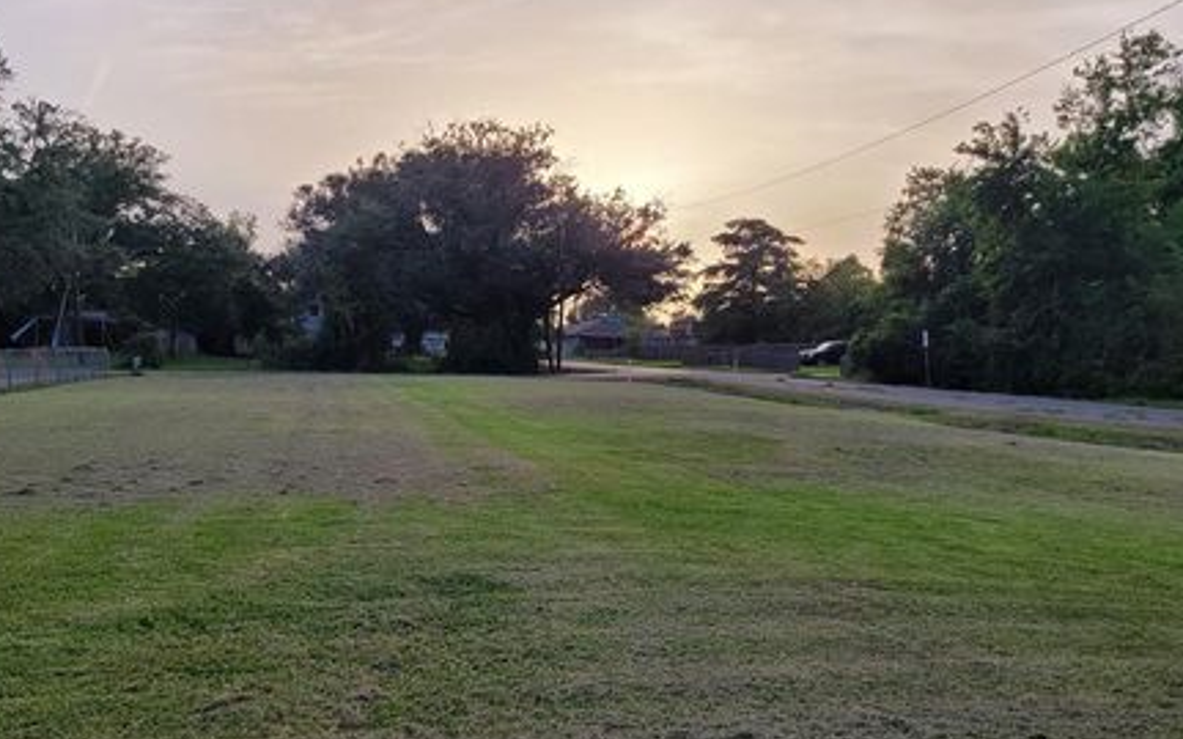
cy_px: 391
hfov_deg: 59.5
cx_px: 516
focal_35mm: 32
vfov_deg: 39.4
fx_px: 1031
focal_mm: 5.4
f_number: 1.8
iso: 40
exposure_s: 1/1087
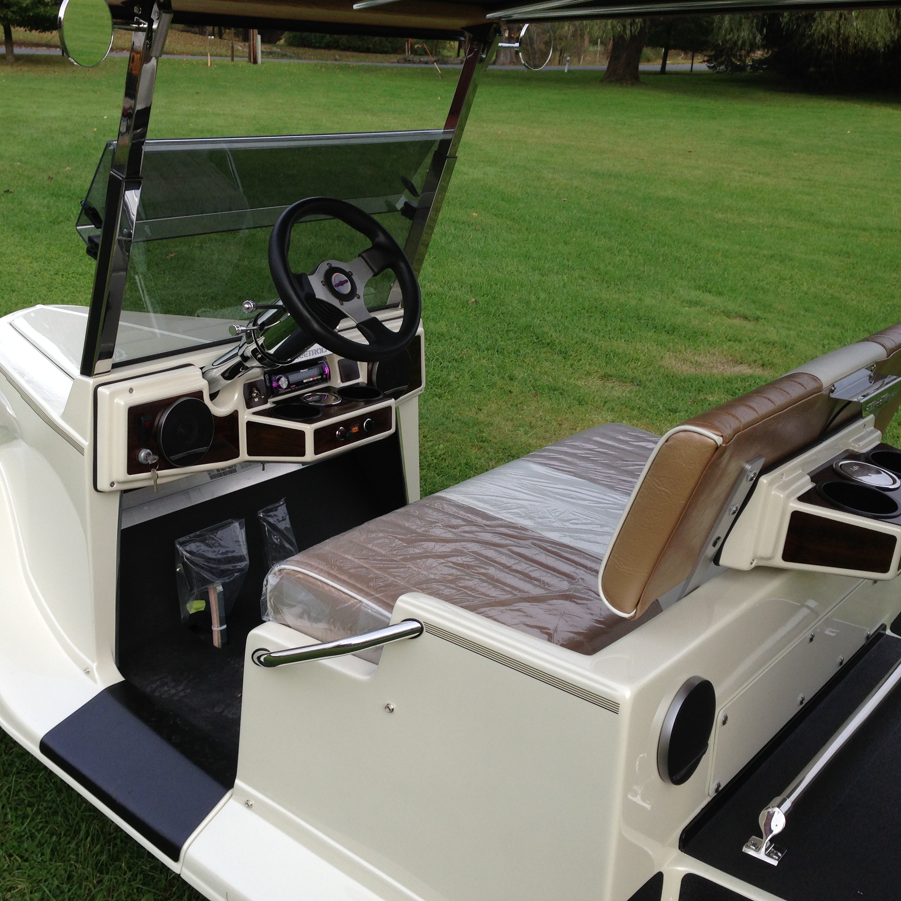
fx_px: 1148
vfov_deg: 42.8
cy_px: 450
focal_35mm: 39
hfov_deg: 42.5
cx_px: 340
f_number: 2.4
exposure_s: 1/306
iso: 50
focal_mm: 4.13
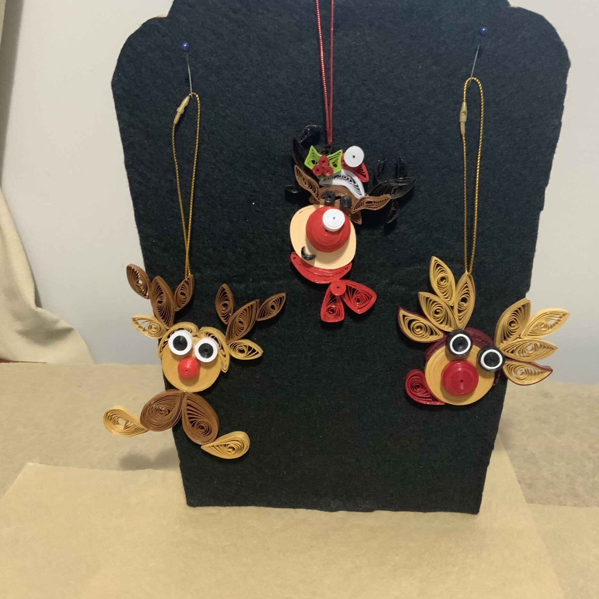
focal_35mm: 35
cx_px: 302
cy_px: 302
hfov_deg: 47.2
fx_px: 685
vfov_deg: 47.2
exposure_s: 1/60
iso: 250
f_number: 1.8
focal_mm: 3
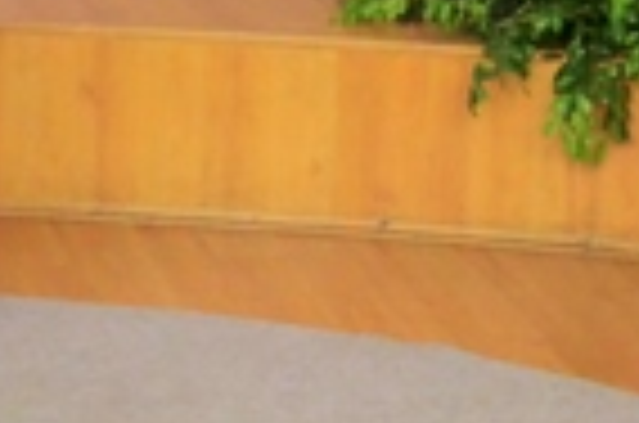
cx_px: 274
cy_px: -806
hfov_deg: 10.6
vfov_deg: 6.5
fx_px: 3453
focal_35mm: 195
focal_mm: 18
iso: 3200
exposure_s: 1/15
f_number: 3.5
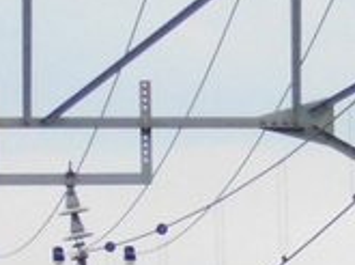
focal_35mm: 1692
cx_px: 617
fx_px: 17314
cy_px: 644
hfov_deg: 1.2
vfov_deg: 0.9
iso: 400
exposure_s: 1/250
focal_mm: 41.3
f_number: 5.6
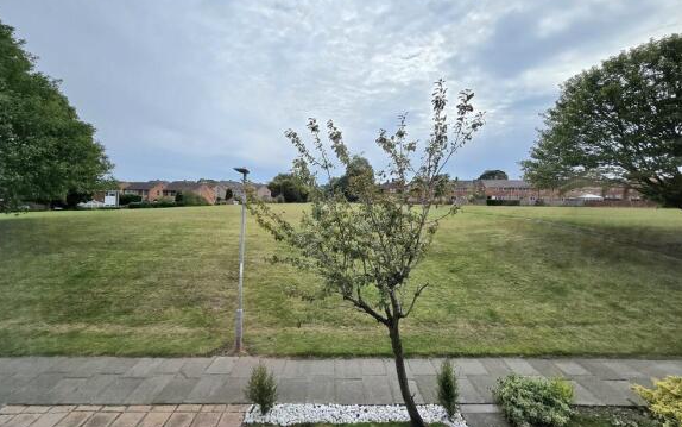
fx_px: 260
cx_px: 338
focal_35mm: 14
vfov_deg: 78.4
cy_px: 189
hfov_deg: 105.3
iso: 50
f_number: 2.2
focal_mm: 2.2
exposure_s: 1/5000
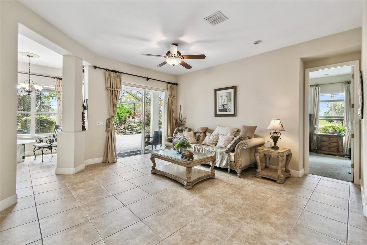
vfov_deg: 77.3
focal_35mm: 15
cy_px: 122
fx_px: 153
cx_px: 184
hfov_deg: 100.4
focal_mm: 10
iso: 100
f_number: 7.1
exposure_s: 1/13
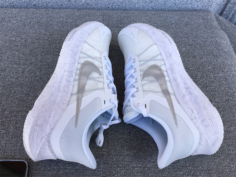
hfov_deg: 58.4
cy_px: 88
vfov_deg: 45.4
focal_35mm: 31
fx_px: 211
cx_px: 118
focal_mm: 3.3
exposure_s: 1/246
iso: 25
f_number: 2.4
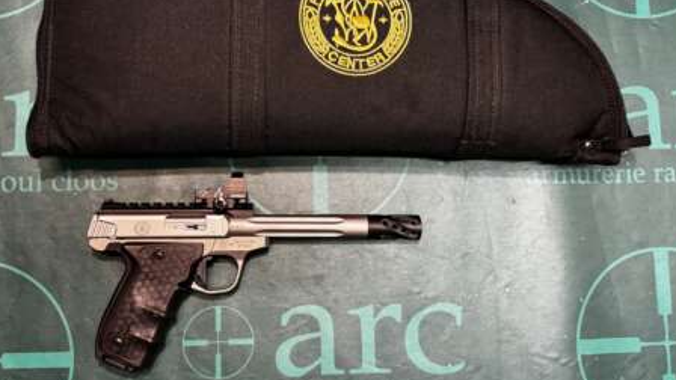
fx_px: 627
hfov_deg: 56.5
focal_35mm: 35
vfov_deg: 33.5
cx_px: 305
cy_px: 139
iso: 640
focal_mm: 6.76
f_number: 1.78
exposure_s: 1/50
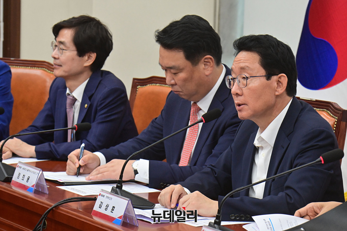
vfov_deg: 8.3
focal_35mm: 165
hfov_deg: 12.5
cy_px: 116
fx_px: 1590
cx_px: 174
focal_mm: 165
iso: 6400
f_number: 10
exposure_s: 1/250
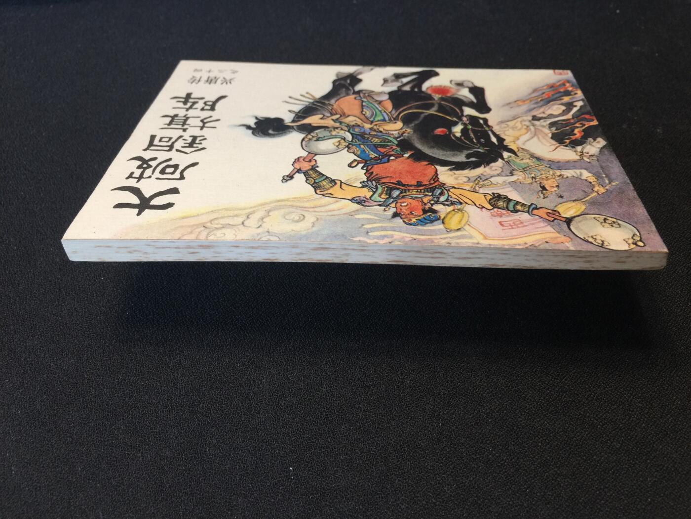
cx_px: 346
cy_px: 260
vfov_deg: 48.2
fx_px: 579
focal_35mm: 29
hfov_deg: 61.7
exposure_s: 1/33
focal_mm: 4.15
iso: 32
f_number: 2.2
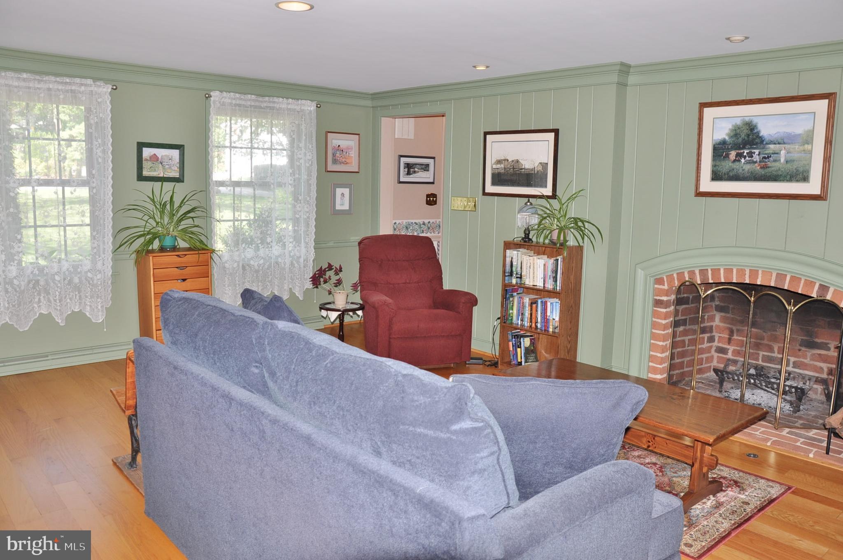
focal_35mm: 27
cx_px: 422
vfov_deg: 47.8
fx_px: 631
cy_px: 280
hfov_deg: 67.4
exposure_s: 1/60
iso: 250
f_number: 5.6
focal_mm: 18
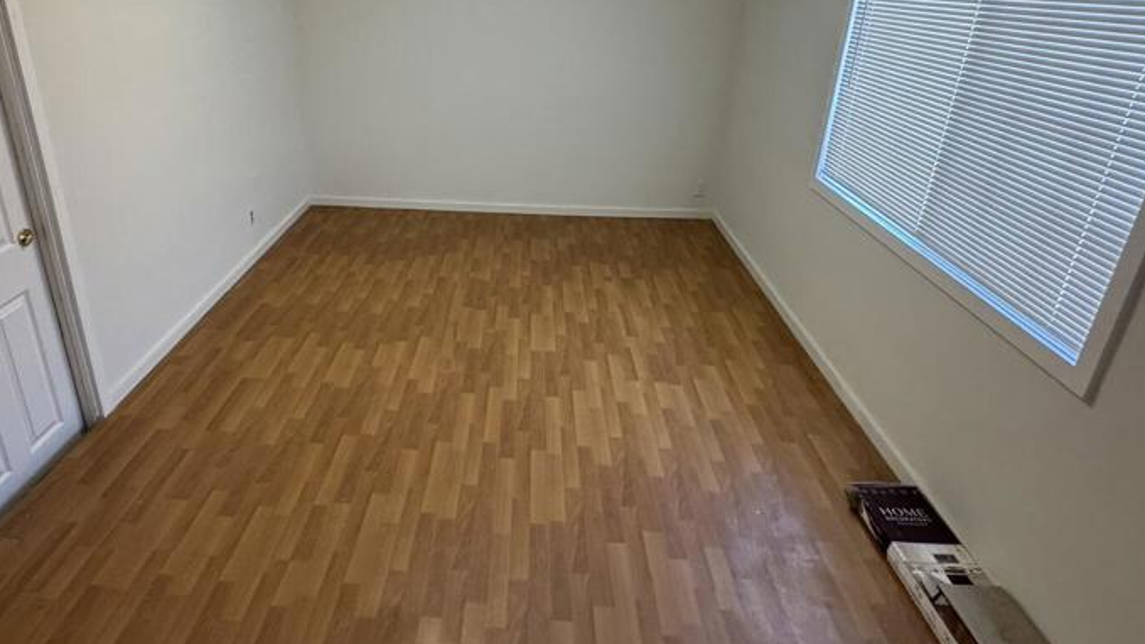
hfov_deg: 78.1
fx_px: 698
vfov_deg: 49.2
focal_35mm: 23
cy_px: 258
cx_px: 482
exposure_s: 1/60
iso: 320
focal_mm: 2.22
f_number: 2.2
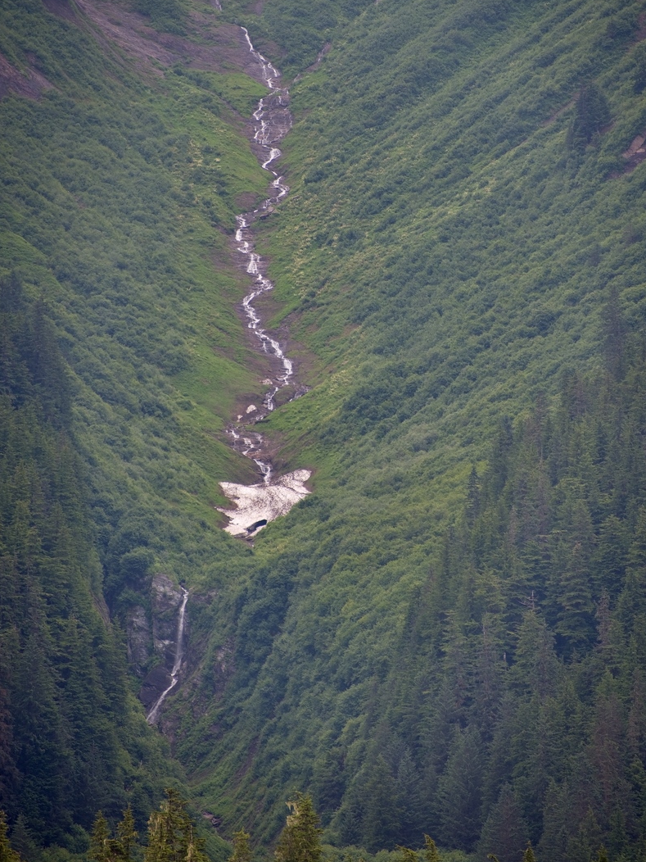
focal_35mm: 351
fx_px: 8734
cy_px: 355
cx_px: 346
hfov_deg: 4.2
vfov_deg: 5.6
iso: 400
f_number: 5.6
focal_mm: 300
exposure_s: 1/640
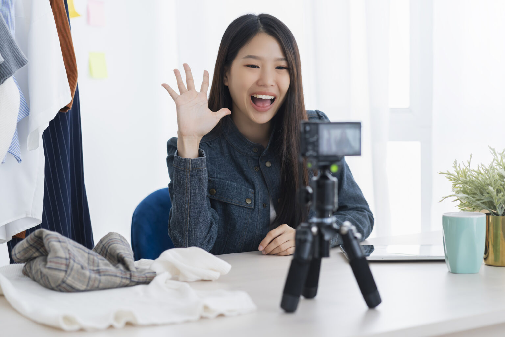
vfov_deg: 16.1
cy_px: 168
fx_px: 1193
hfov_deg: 23.9
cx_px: 252
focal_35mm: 85
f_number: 3.2
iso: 640
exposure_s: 1/640
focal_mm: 85
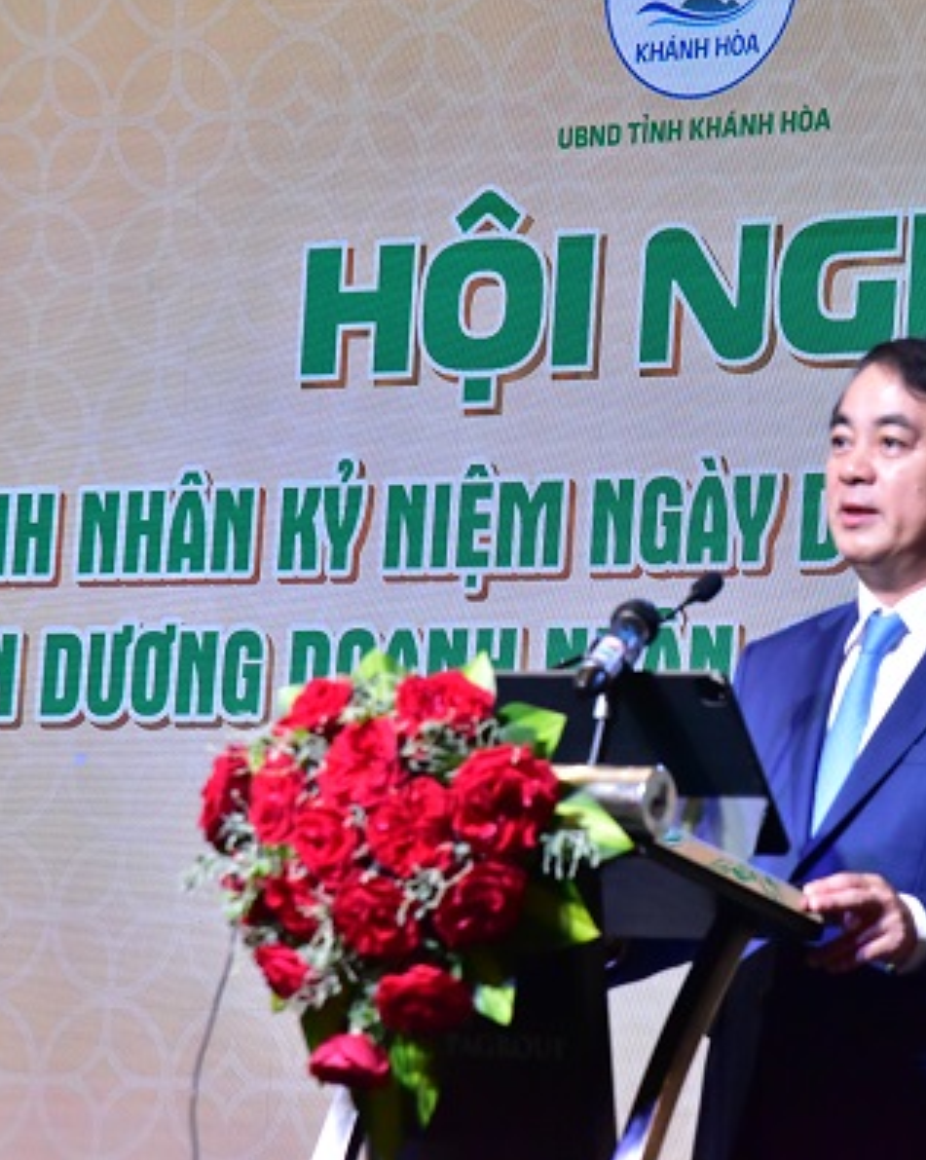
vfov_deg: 12.9
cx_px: 704
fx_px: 5110
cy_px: 579
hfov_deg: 10.3
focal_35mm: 149
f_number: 8
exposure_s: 1/160
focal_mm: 105
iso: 3200
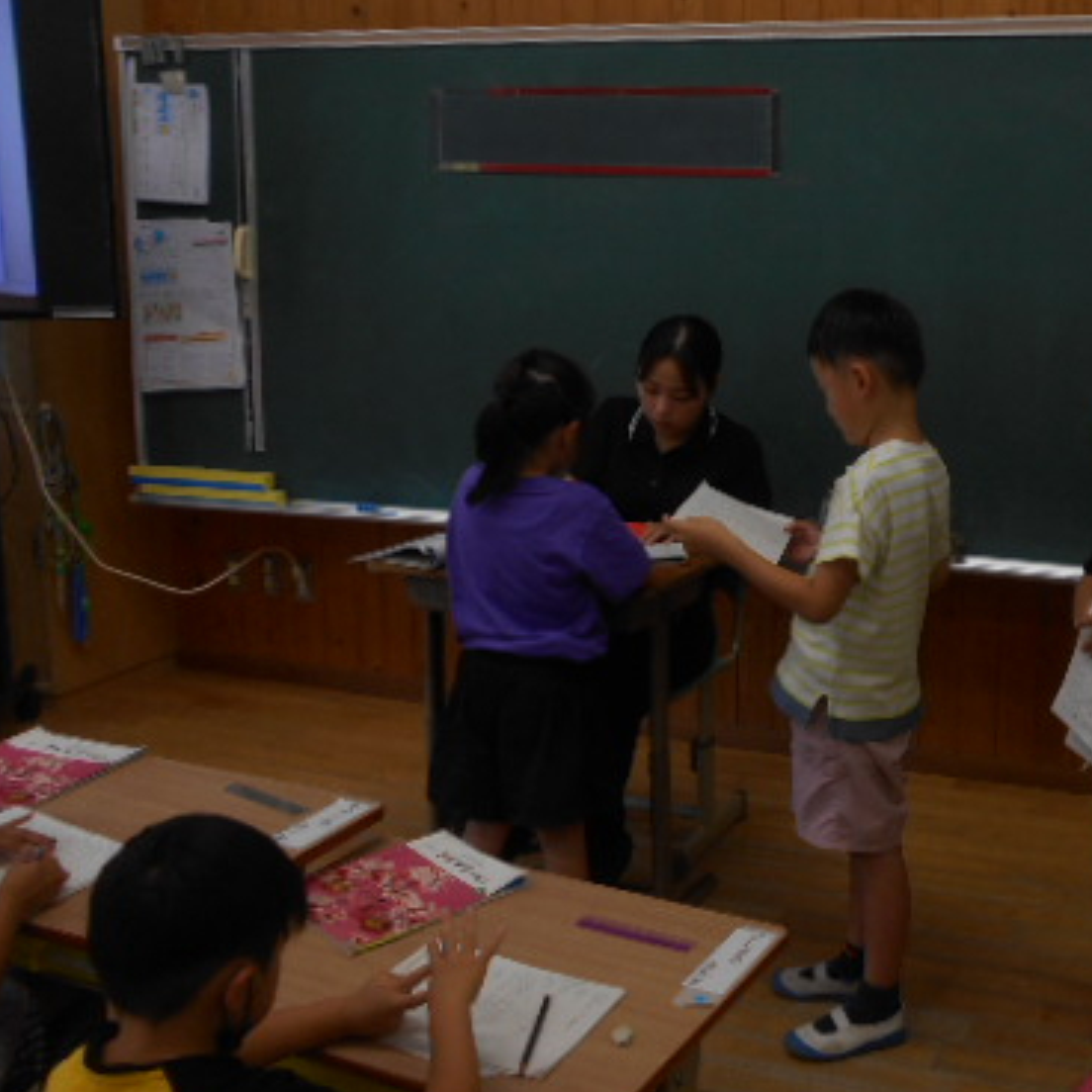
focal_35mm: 40
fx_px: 1428
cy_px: 469
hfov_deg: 40.4
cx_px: 846
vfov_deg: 41.8
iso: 80
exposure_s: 1/60
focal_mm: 4.6
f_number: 3.2
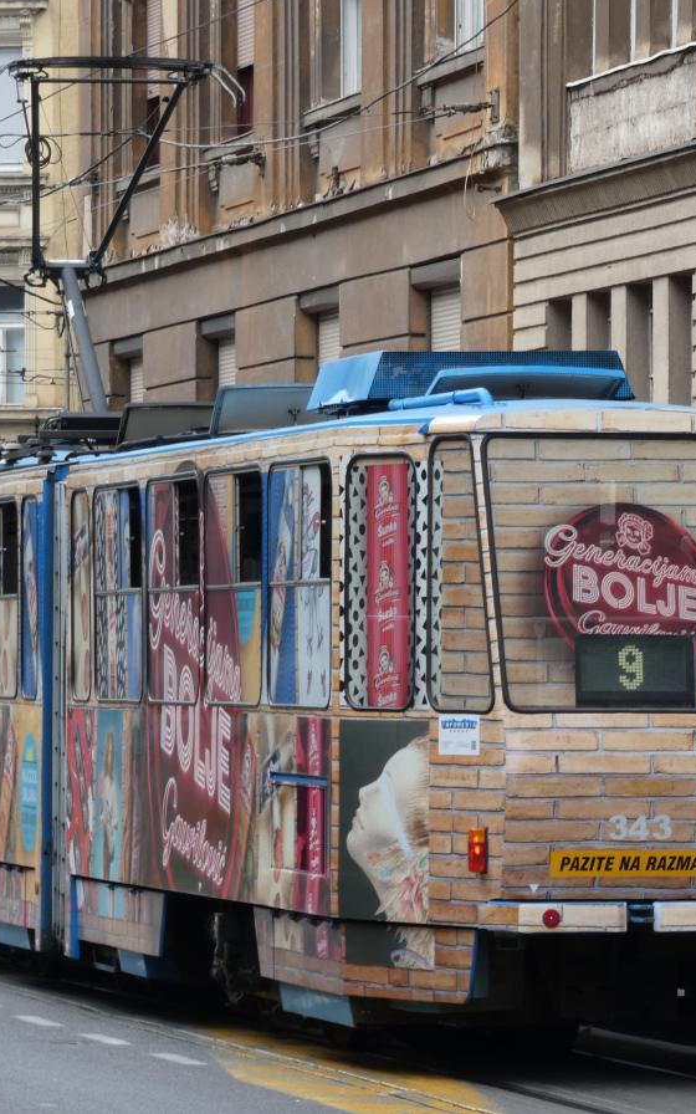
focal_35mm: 240
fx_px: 7284
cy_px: 556
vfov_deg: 8.7
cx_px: 456
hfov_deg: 5.5
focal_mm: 30.2
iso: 80
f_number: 5.5
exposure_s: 1/80
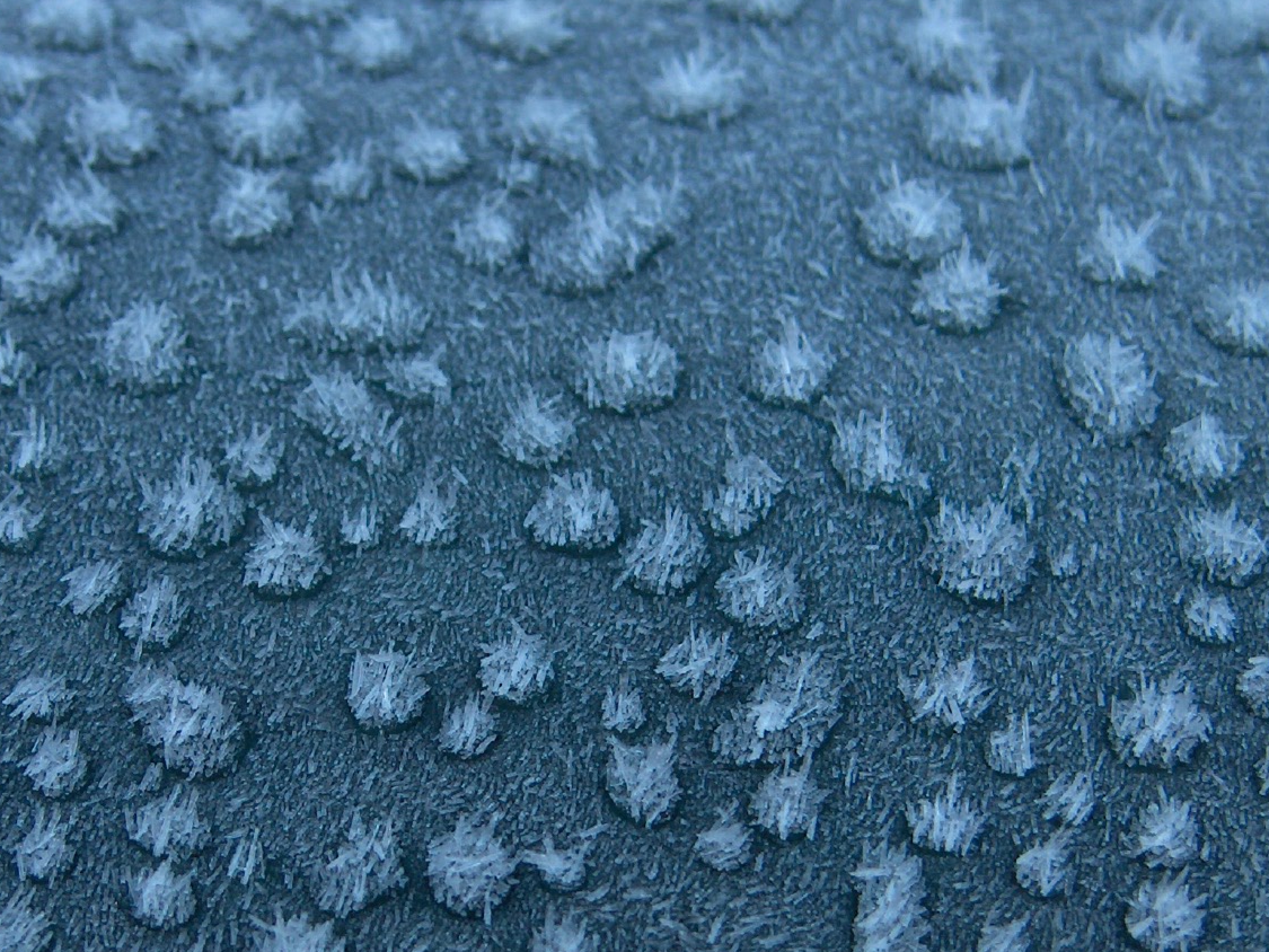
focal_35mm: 71
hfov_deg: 27.4
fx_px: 2603
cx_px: 562
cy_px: 749
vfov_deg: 20.5
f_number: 2.8
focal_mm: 8
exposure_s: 1/109
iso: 115
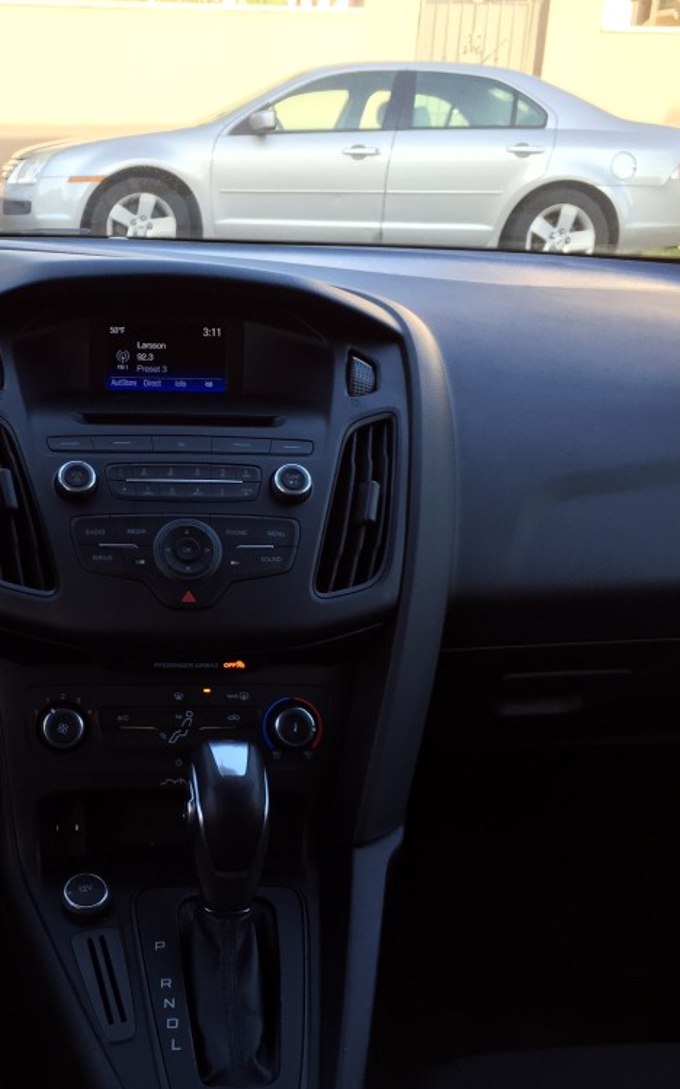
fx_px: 1246
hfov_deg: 29.8
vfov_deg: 47.2
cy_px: 552
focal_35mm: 42
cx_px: 126
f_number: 2.2
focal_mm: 4.15
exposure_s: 1/120
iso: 40
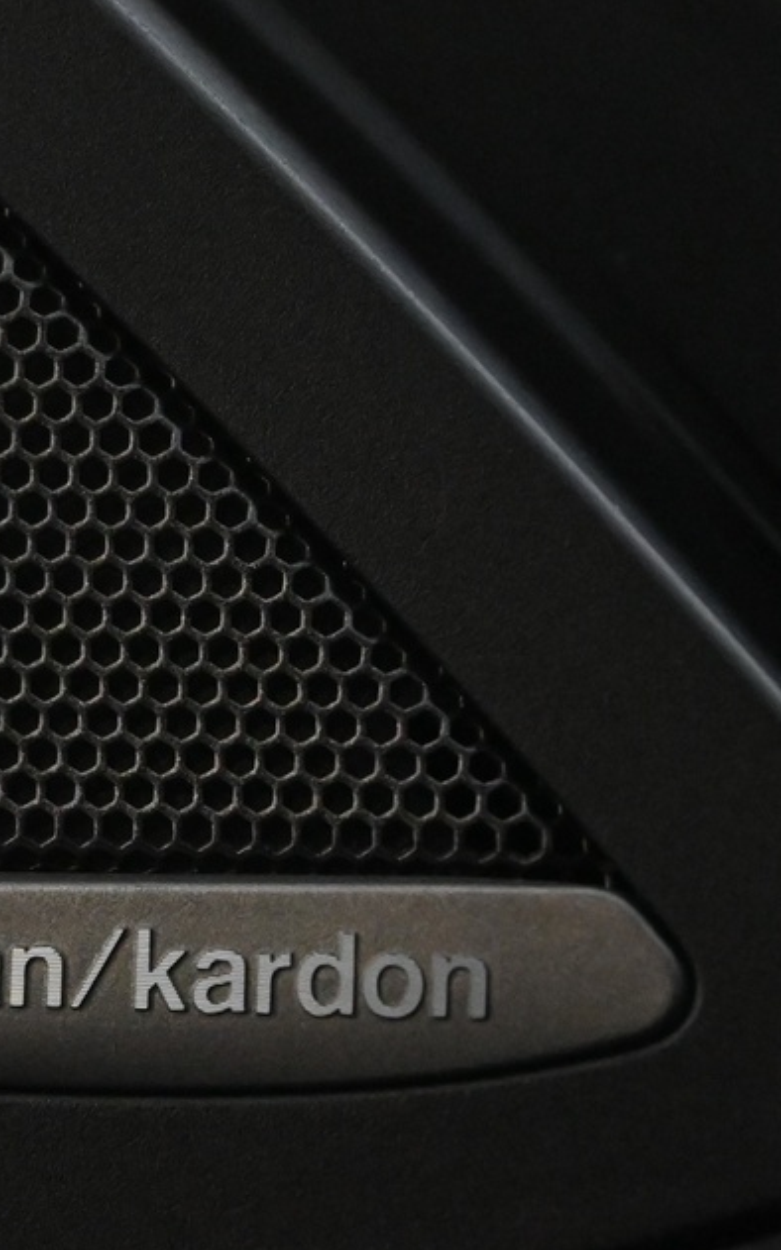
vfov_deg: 13.3
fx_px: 5350
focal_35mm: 157
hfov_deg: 8.3
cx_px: -131
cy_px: 713
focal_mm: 40
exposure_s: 1/60
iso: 5000
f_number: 5.6
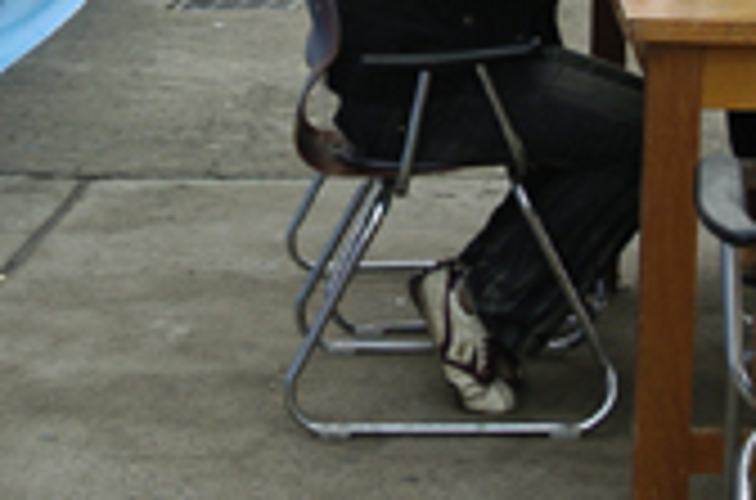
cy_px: -140
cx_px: 297
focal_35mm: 128
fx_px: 2680
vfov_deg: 10.4
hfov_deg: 16.0
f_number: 6.3
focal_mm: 26
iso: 200
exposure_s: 1/160
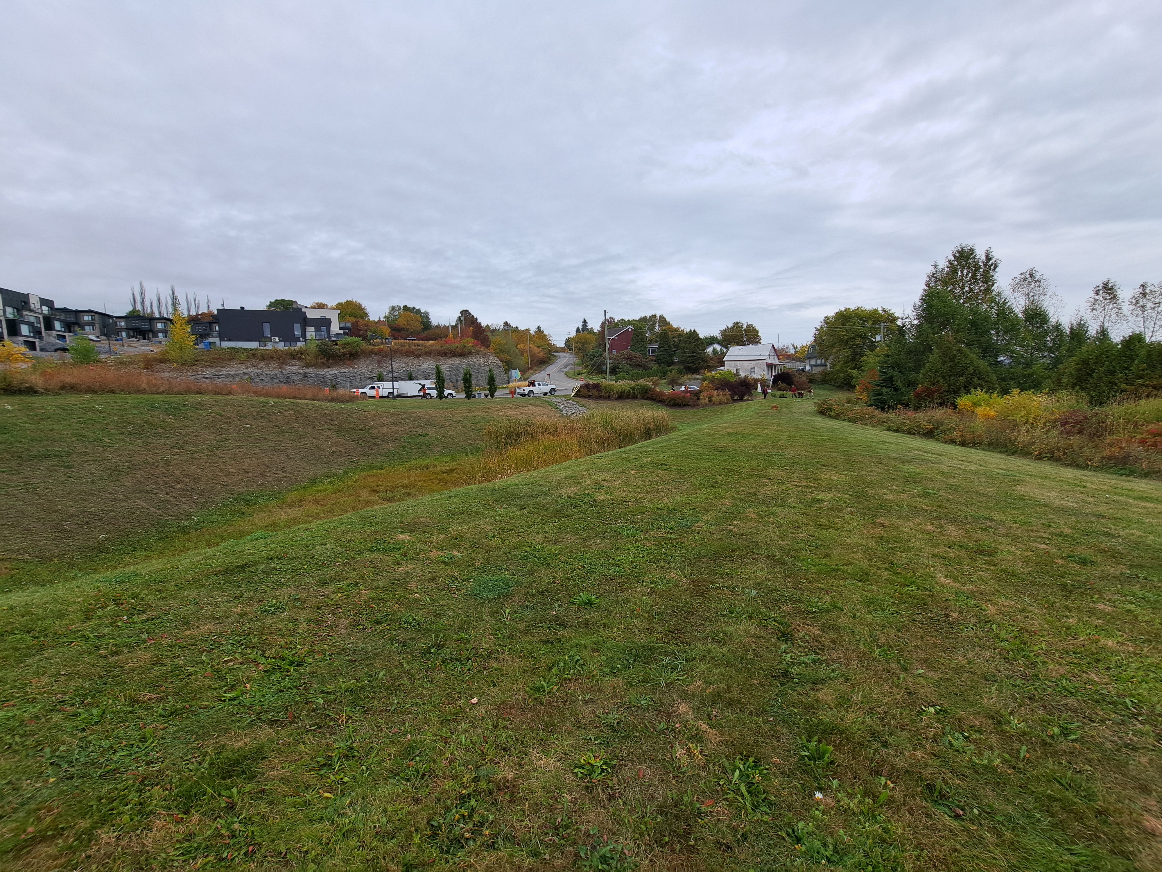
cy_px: 436
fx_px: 436
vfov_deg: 89.9
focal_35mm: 13
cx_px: 581
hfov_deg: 106.2
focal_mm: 1.74
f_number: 2.2
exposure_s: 1/313
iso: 50
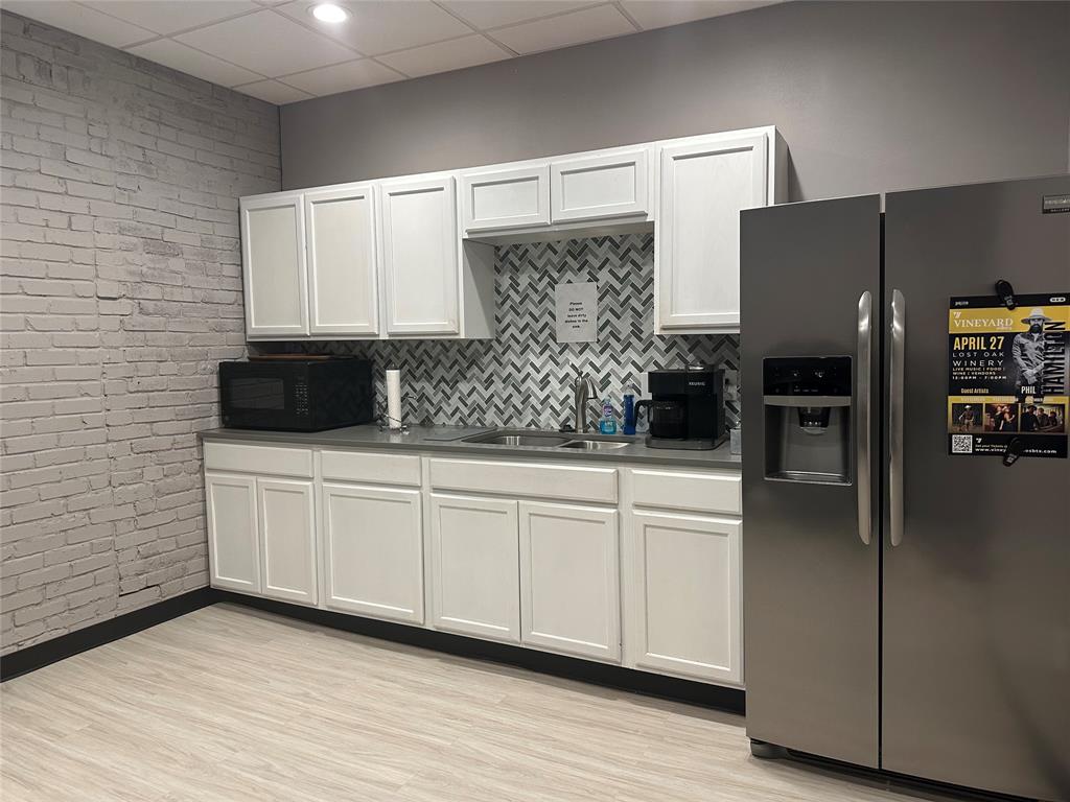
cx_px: 535
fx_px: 742
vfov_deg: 56.8
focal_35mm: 24
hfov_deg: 71.6
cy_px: 401
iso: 250
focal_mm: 6.86
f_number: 1.78
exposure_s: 1/60
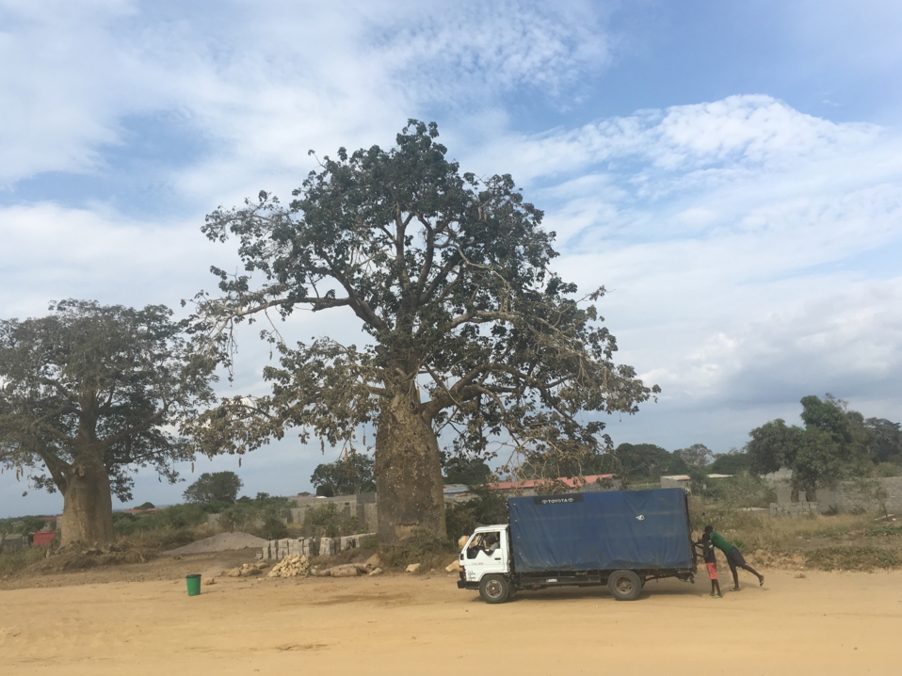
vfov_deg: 45.4
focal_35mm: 31
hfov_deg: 58.4
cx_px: 436
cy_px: 322
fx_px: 808
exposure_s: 1/1374
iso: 25
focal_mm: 4.15
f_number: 2.2
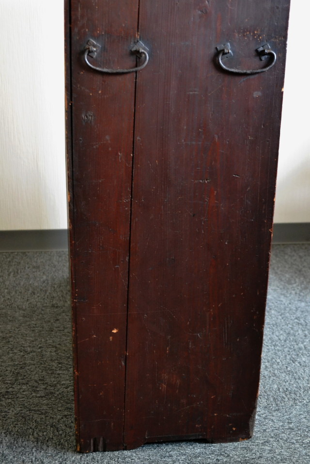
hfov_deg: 30.8
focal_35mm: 44
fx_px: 562
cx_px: 155
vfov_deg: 45.0
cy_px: 232
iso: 3200
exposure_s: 1/13
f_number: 4.5
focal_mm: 29
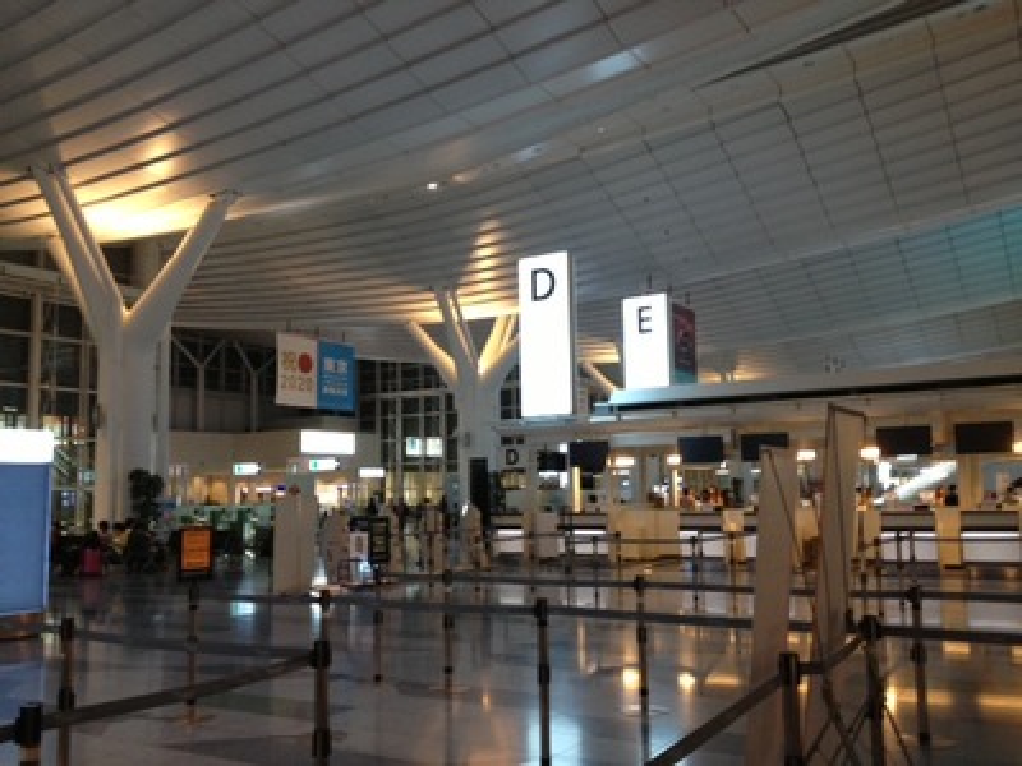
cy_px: 383
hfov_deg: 52.6
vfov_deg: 40.7
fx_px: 1033
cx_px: 511
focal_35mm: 35
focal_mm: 4.28
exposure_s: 1/20
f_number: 2.4
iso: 125
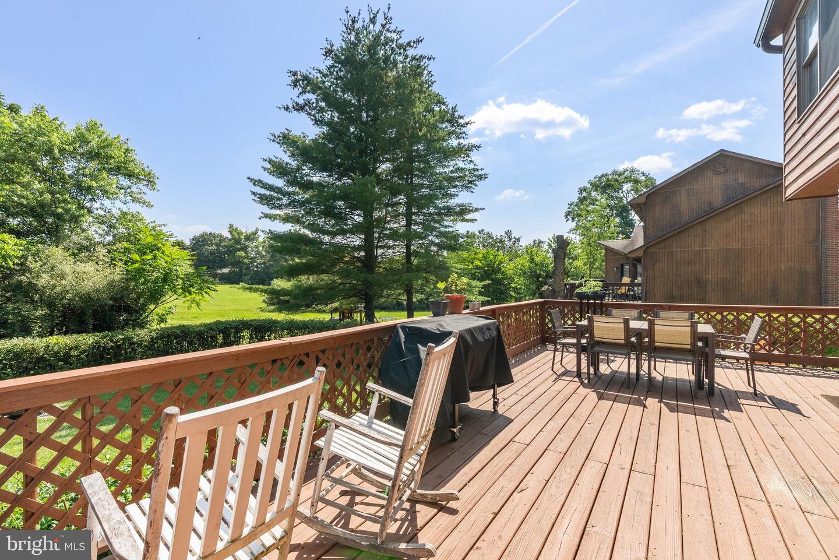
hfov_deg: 96.7
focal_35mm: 16
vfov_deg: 73.8
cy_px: 280
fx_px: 373
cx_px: 420
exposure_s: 1/1600
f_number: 8
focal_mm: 16
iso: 640
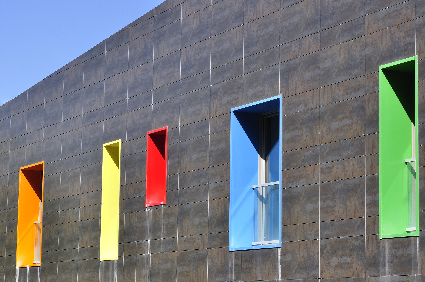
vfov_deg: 13.0
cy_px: 141
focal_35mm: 105
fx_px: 1238
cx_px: 212
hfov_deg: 19.5
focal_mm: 70
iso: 200
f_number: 11
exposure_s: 1/200
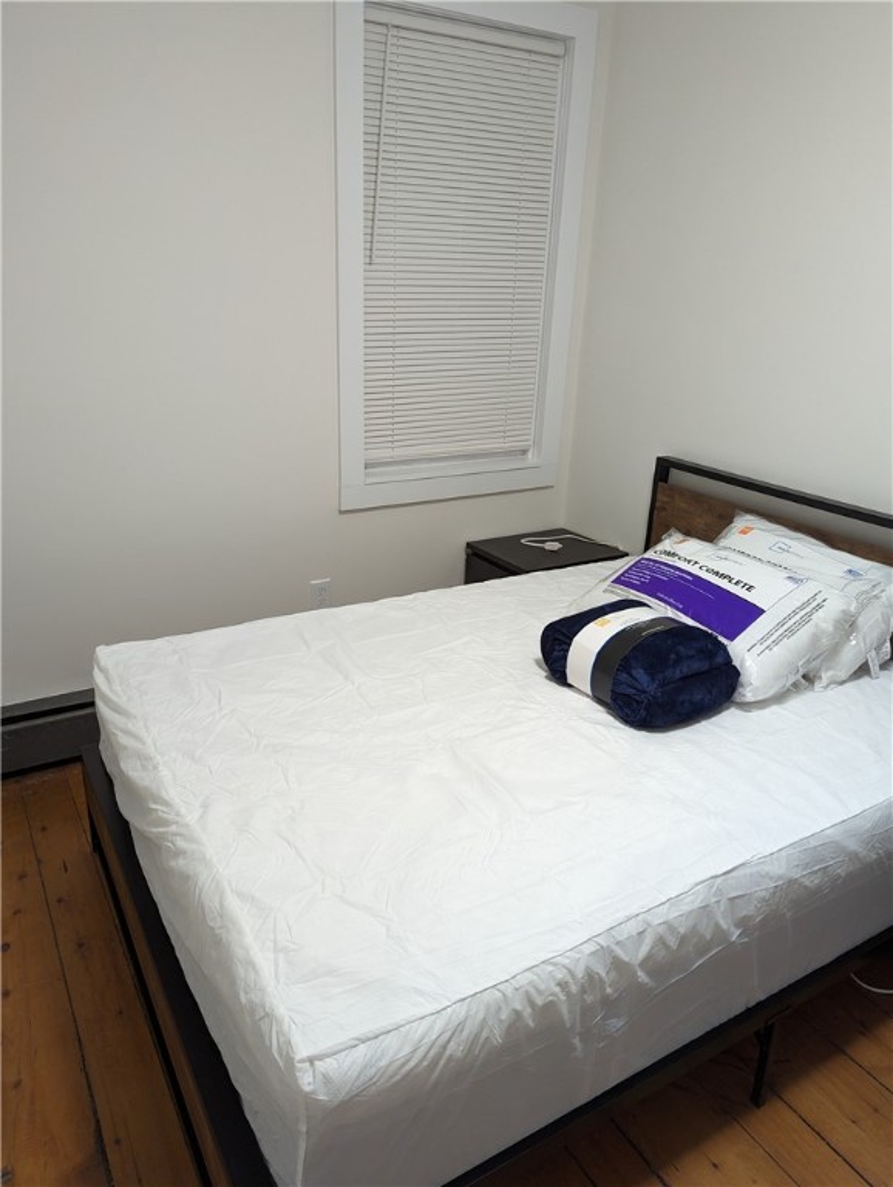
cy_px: 594
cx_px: 446
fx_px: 824
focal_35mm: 24
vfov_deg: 71.5
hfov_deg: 56.9
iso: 196
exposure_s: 1/46.5
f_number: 1.85
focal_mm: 6.81
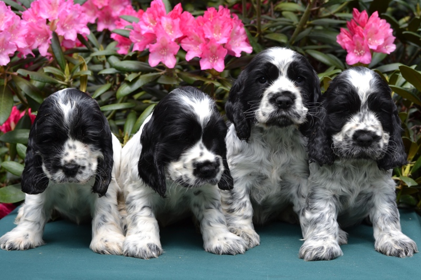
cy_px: 140
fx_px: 965
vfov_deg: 16.5
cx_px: 210
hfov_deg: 24.6
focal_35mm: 82
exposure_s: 1/125
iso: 100
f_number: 5.6
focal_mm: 55
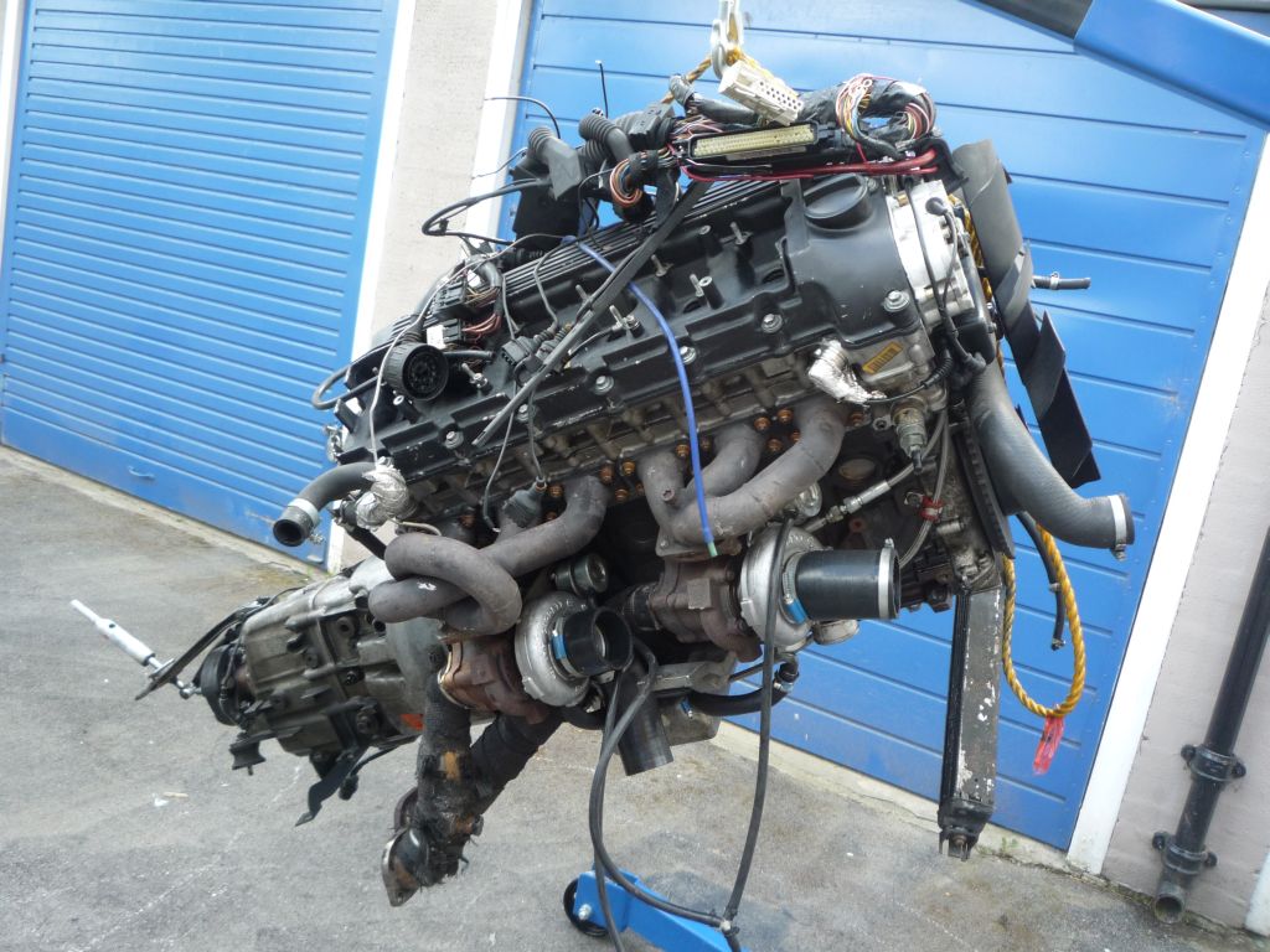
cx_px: 635
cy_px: 476
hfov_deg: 60.0
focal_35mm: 30
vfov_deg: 46.8
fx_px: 1101
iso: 100
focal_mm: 5.2
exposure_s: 1/60
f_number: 3.3
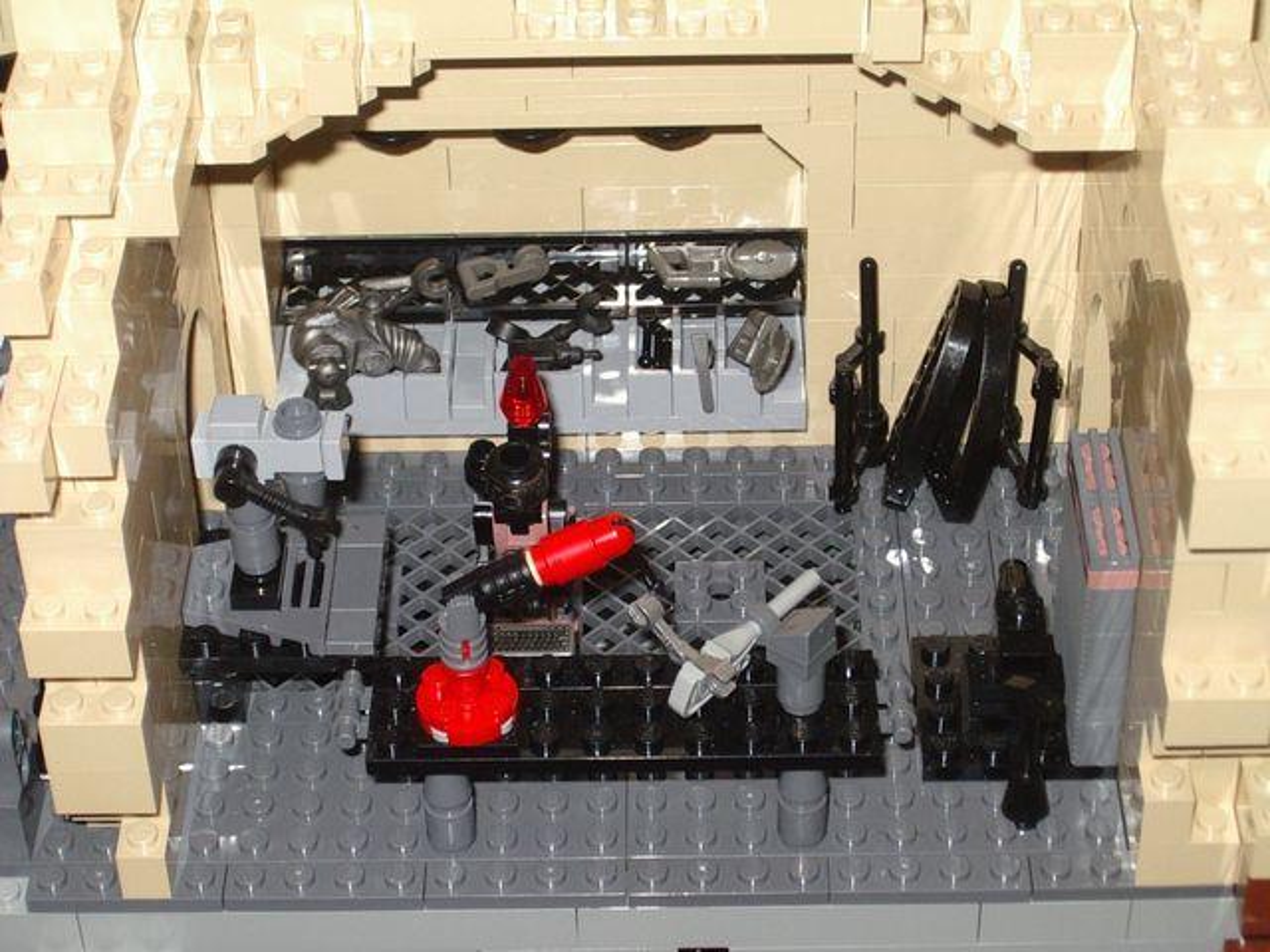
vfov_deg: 16.8
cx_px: 635
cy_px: 476
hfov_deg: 22.3
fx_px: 3229
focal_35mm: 88
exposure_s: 1/80
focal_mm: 13.3
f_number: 4.2
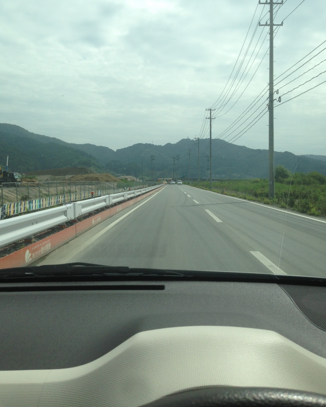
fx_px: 422
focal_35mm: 35
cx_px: 165
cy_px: 187
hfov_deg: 42.2
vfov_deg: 51.5
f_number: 2.4
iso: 50
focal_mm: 4.12
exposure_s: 1/2710
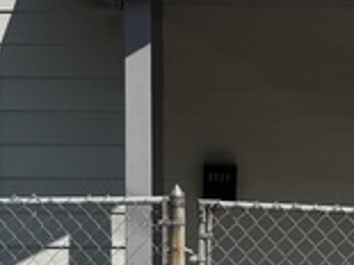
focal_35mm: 124
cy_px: 96
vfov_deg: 11.9
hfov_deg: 15.9
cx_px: 169
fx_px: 1267
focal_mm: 6.76
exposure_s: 1/5348
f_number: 1.78
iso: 80
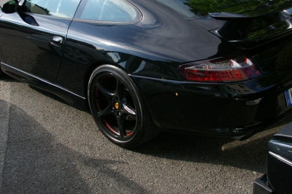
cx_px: 144
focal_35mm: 48
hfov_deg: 41.3
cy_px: 56
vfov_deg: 27.9
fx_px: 387
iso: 200
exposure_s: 1/180
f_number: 8
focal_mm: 21
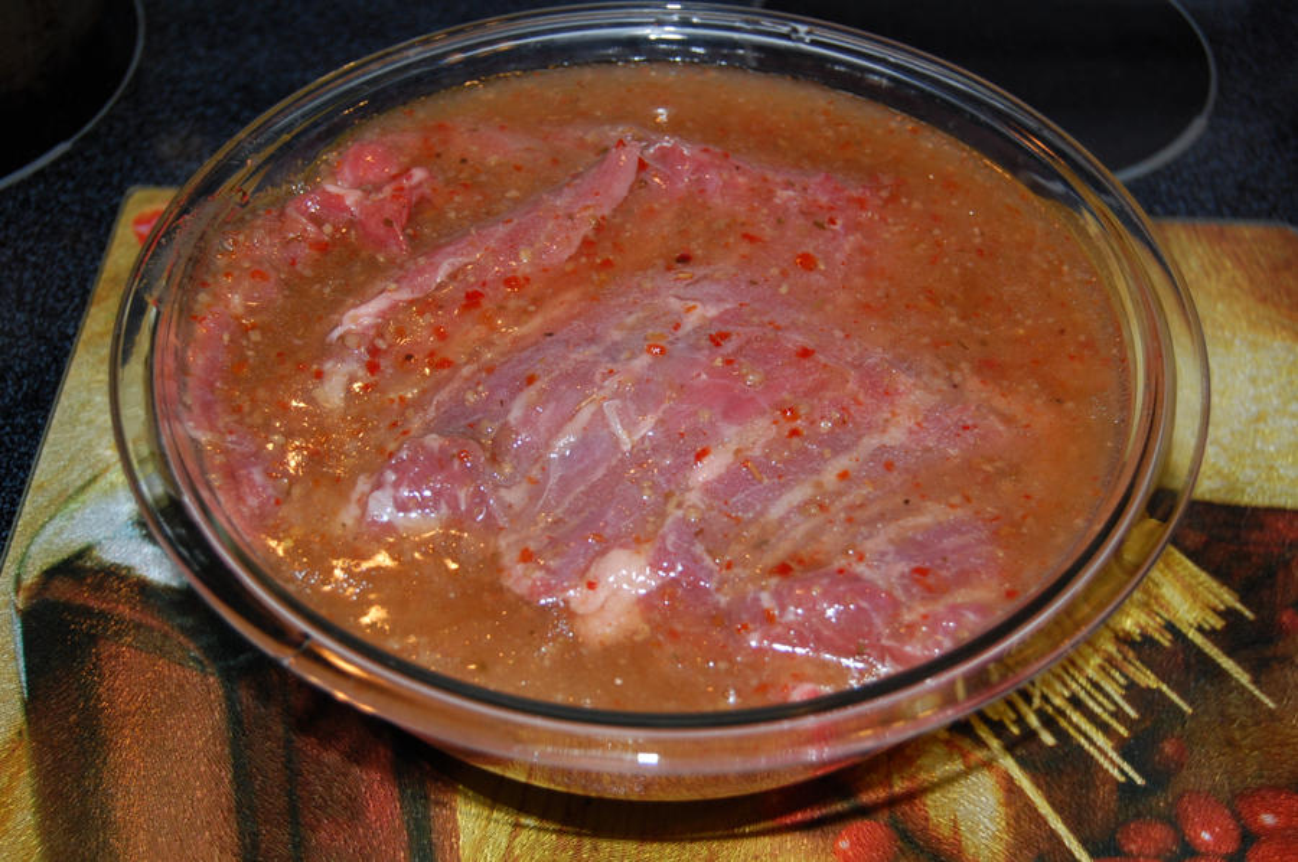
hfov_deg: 38.9
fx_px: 1837
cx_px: 649
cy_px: 431
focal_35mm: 51
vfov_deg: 26.4
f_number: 4.5
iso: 400
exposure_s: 1/60
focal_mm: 34
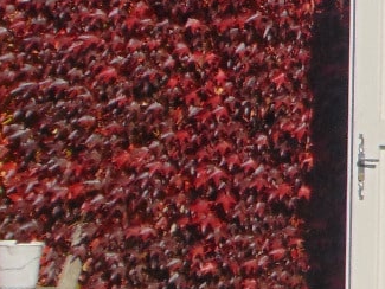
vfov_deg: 8.0
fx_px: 2069
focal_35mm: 186
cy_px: 81
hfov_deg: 9.9
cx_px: 775
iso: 80
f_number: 8.7
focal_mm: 7.6
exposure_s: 1/250
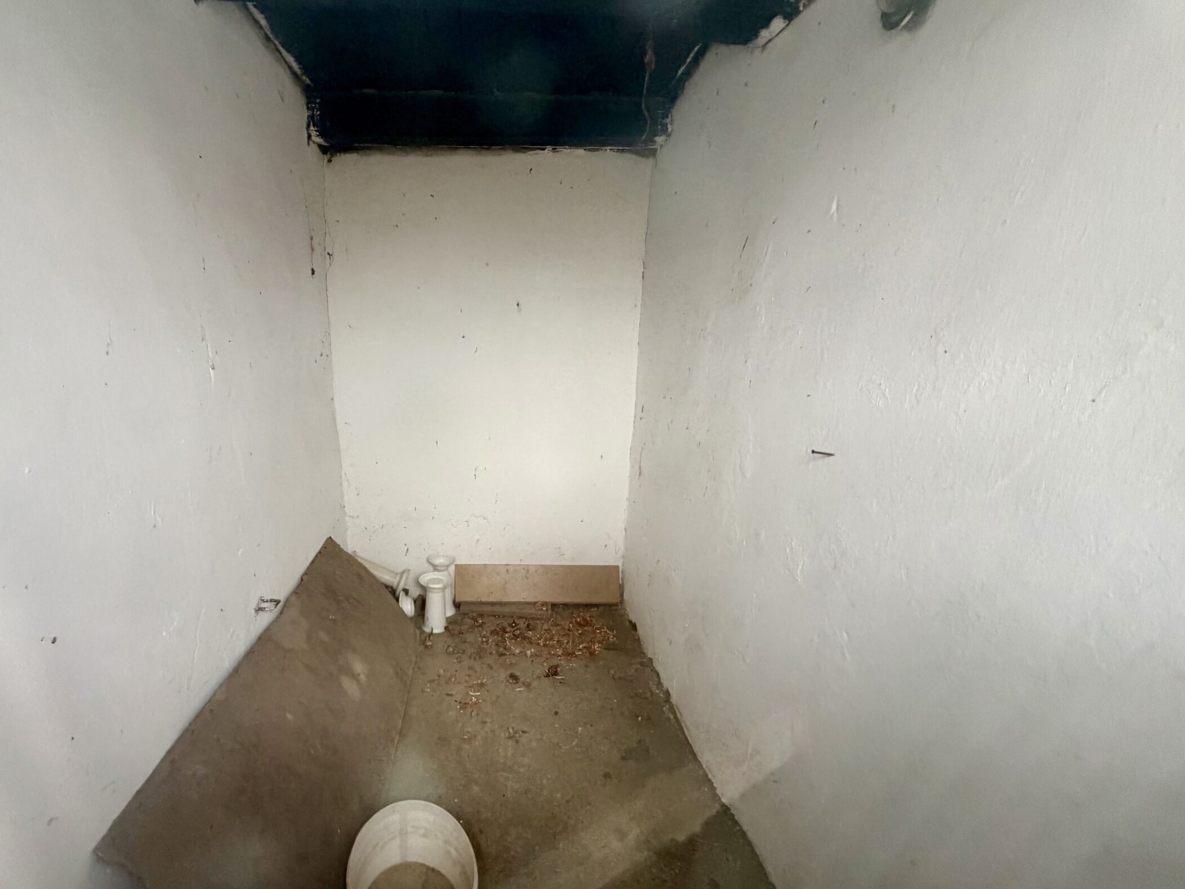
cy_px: 480
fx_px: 582
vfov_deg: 74.6
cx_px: 486
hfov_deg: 90.1
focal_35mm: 17
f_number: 2.2
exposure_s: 1/94
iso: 320
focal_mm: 2.22
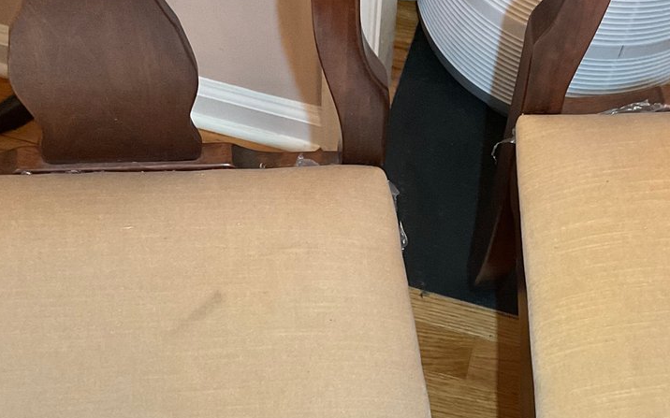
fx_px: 1187
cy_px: 312
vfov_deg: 19.9
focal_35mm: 65
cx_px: 435
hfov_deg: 31.3
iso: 125
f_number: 1.8
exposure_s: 1/60
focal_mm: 3
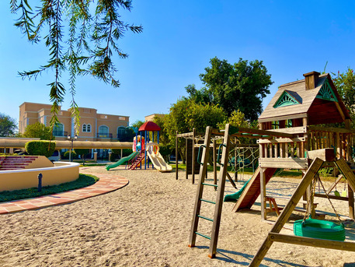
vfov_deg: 53.1
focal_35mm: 26
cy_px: 134
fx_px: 267
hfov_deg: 67.3
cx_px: 178
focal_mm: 5.7
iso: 50
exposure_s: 1/7463
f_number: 1.5
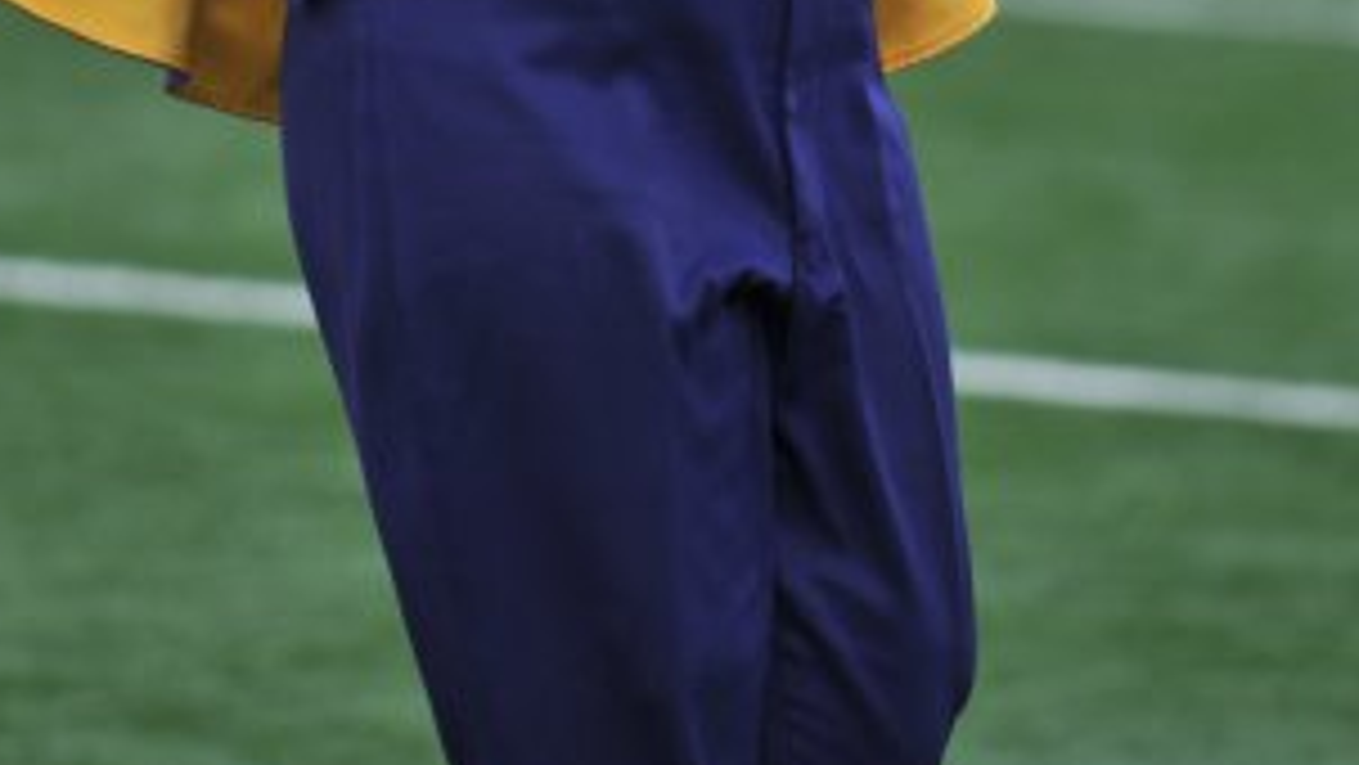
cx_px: 538
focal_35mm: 624
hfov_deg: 3.5
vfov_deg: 1.9
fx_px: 22490
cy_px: -338
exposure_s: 1/800
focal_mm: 200
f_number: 2.8
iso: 200
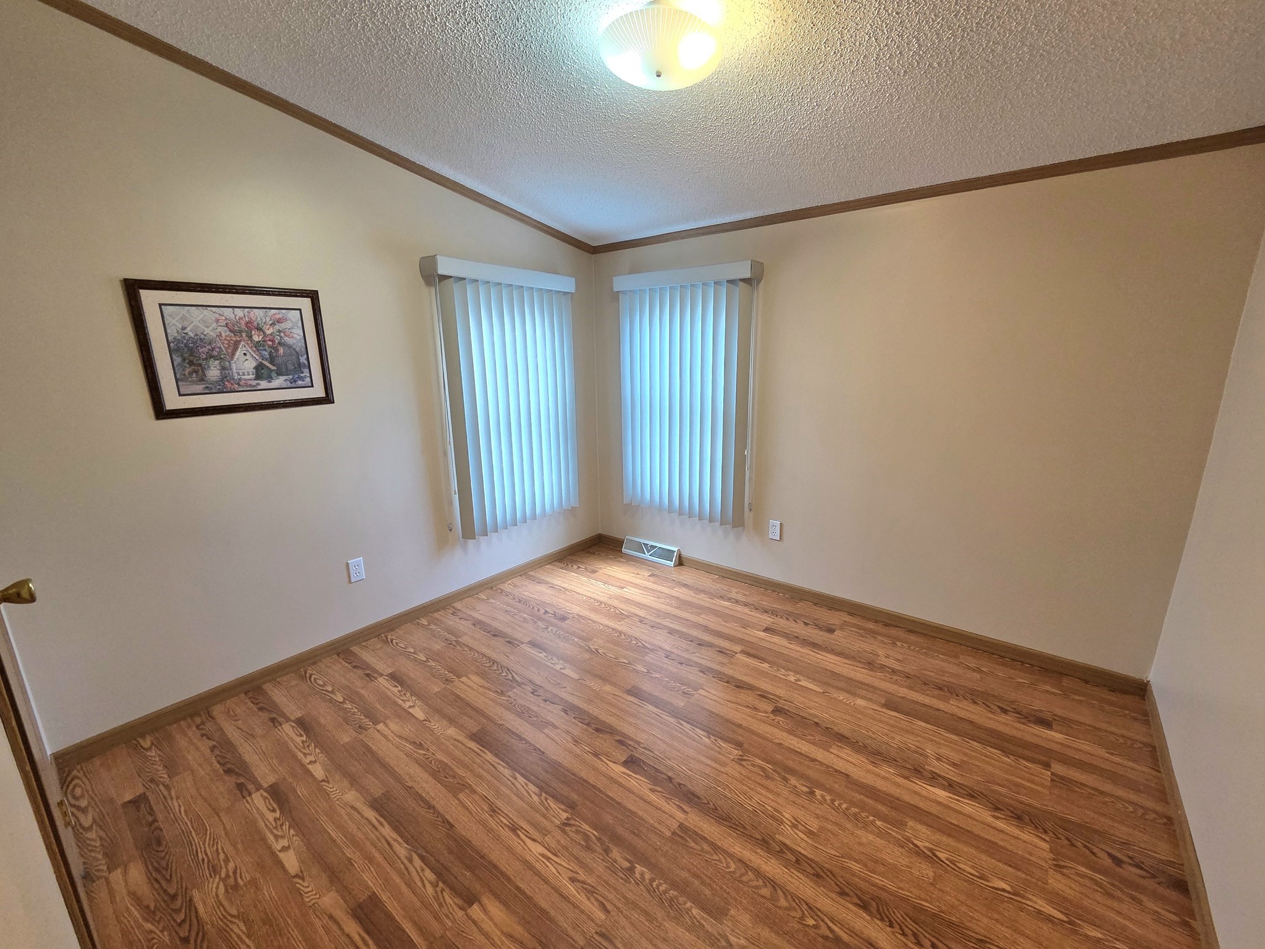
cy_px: 474
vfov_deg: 89.9
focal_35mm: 13
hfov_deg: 106.2
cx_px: 632
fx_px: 475
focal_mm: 2.2
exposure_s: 1/60.2
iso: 250
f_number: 2.2
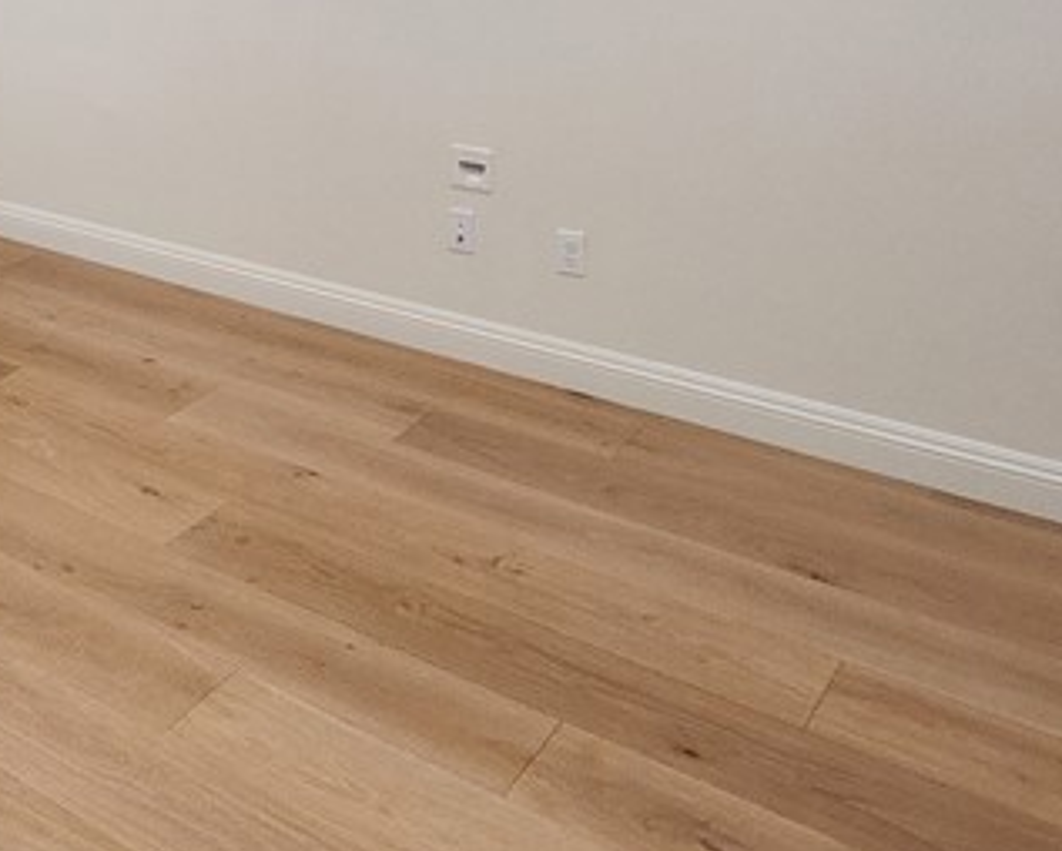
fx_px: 1289
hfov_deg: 41.3
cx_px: 111
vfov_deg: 35.6
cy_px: 201
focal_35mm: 41
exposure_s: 1/60
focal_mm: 1.74
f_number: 2.2
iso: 400
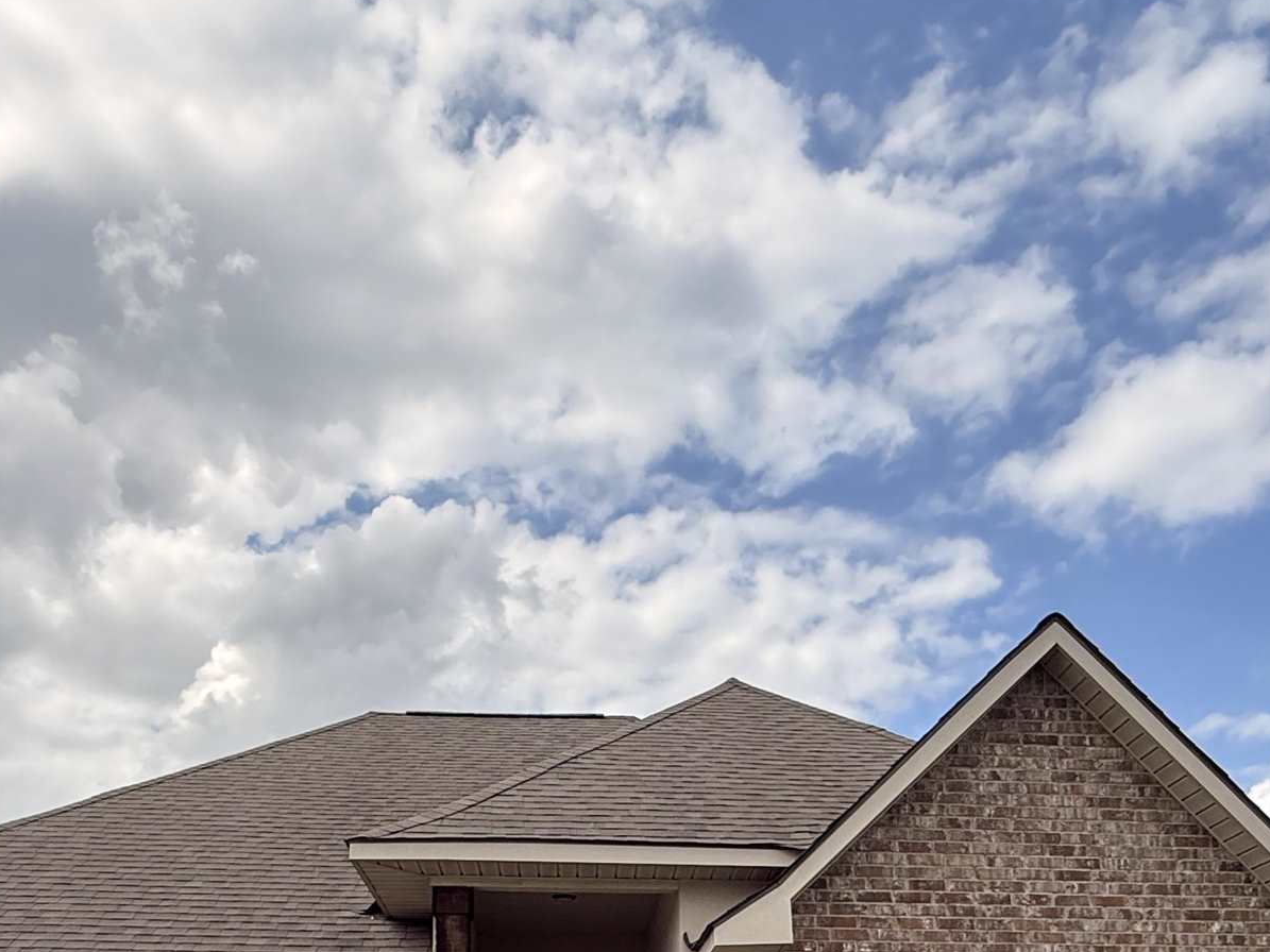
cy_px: 1023
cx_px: 653
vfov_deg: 34.7
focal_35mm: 36
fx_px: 1321
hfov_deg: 51.4
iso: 50
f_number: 2.2
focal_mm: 2.22
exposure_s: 1/1848
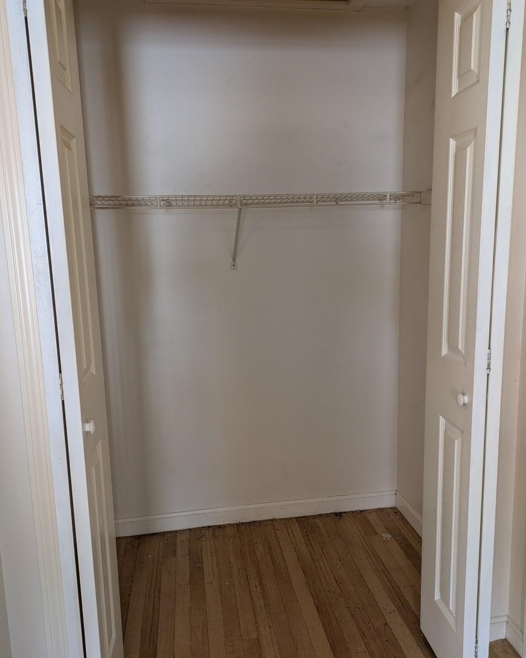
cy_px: 320
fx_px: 525
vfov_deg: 64.1
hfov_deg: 53.2
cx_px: 264
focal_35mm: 27
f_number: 1.89
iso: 332
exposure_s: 1/120
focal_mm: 5.43
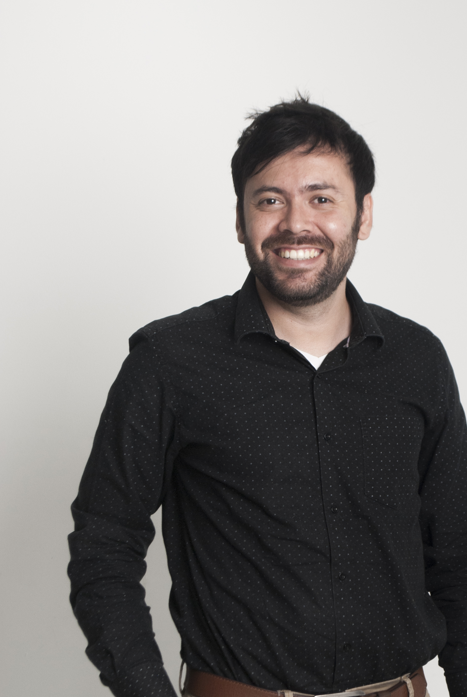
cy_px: 436
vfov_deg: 17.9
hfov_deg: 12.1
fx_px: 2206
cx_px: 317
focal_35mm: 114
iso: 200
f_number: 8
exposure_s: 1/60
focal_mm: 55
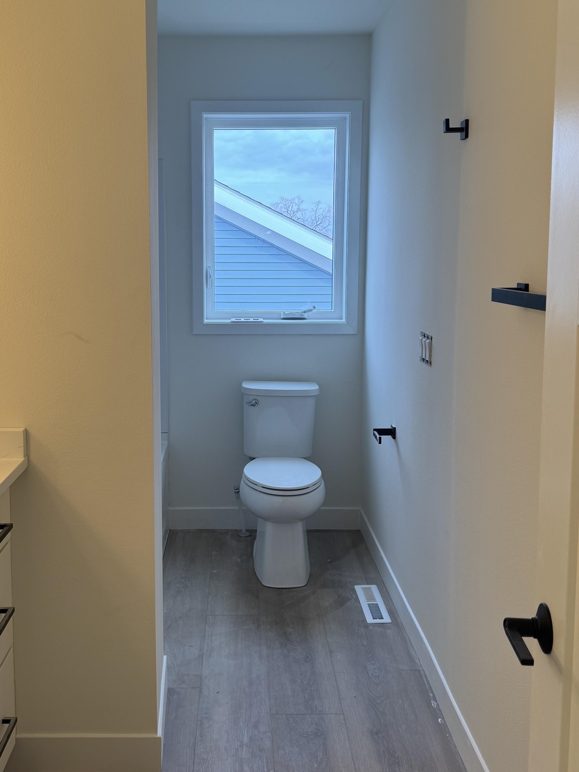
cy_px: 330
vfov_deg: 51.2
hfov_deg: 39.5
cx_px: 238
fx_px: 803
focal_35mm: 36
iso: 64
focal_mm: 6.76
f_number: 1.78
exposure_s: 1/169
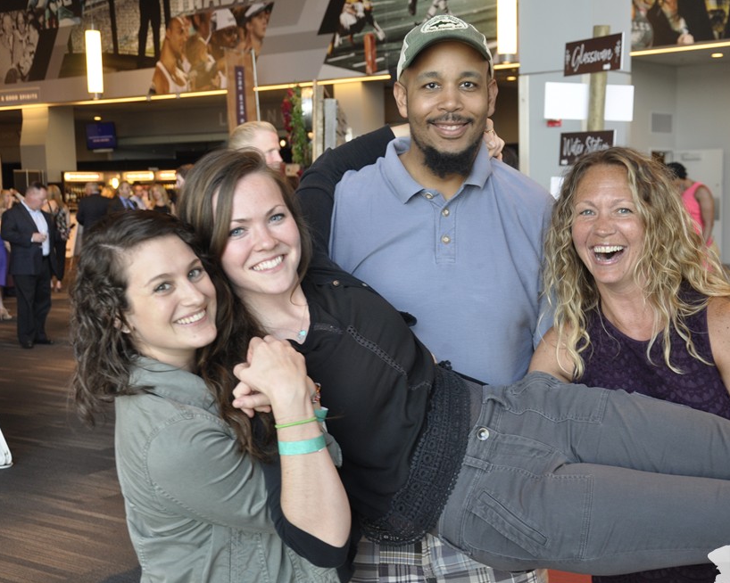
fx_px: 1188
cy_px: 295
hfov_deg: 34.1
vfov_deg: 27.6
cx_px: 412
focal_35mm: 55
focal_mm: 32
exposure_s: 1/20
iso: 400
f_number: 5
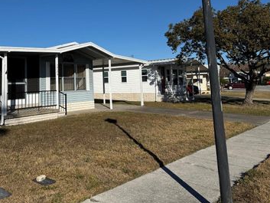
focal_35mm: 34
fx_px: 265
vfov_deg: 41.0
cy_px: 61
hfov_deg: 52.5
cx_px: 81
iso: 80
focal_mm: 6.76
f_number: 1.78
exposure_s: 1/9009
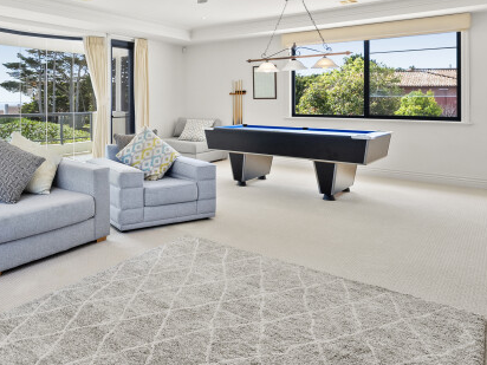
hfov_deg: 59.7
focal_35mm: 28
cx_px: 116
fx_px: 394
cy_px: 109
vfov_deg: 48.5
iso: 400
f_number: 7.1
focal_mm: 15
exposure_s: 1/15
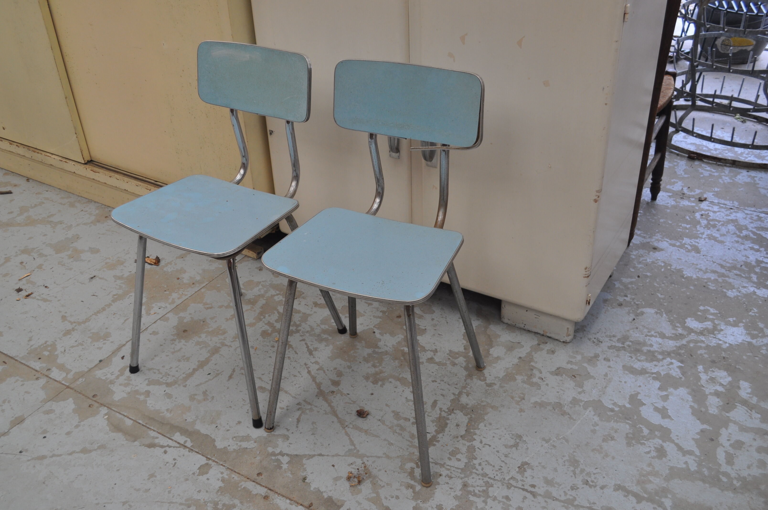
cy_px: 255
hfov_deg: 53.2
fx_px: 767
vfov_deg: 36.8
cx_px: 384
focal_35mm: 36
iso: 400
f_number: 4.5
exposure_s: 1/100
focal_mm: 24
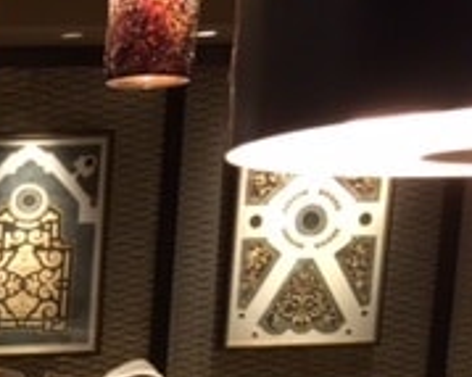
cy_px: 588
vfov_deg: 14.1
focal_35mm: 101
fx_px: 1410
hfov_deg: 16.2
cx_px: -361
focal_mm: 4.15
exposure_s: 1/15
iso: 100
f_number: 2.2
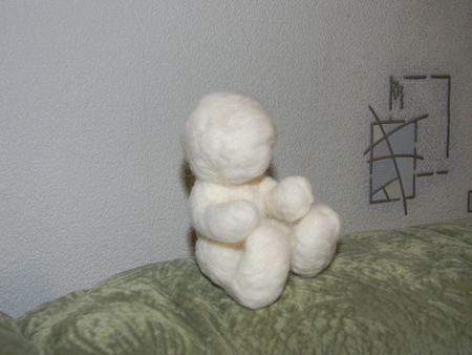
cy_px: 178
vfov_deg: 35.2
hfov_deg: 45.8
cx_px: 236
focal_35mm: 41
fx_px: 559
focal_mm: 7.3
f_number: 3.8
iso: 200
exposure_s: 1/30
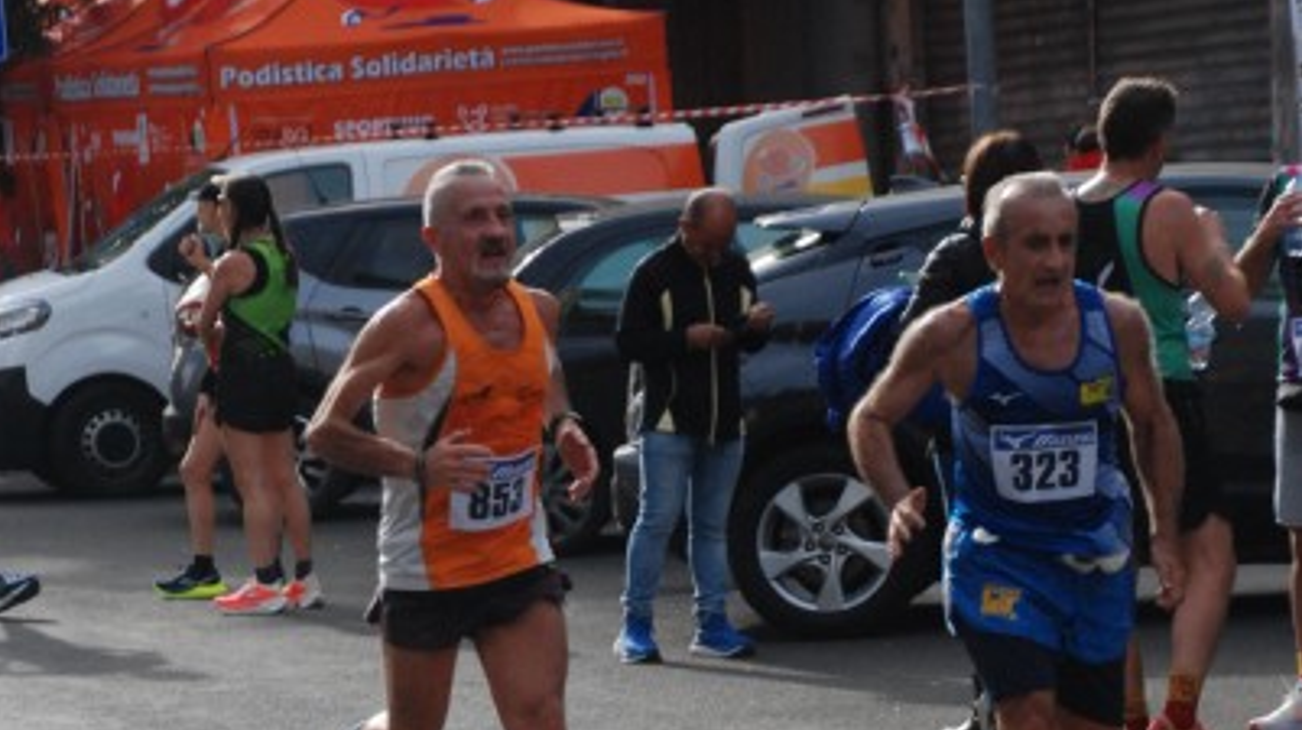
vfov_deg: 7.3
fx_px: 5693
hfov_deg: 13.0
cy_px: 785
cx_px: 651
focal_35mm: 165
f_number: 5.6
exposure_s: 1/1250
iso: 1000
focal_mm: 70
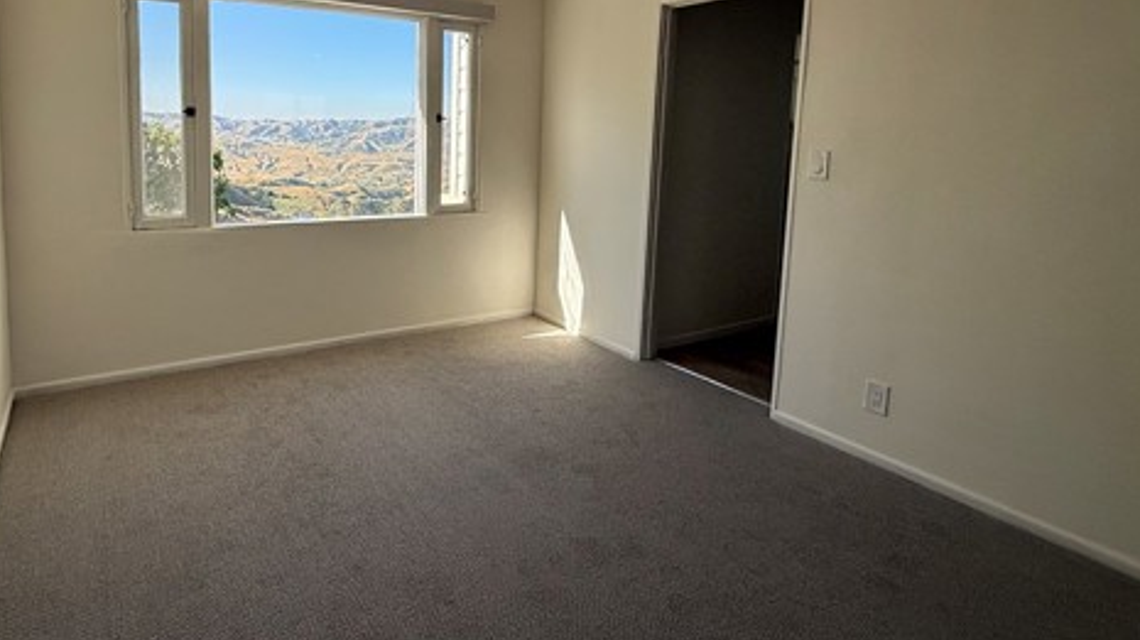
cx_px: 444
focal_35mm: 21
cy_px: 191
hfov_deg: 82.6
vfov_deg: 52.0
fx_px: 634
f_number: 2.2
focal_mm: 2.22
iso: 50
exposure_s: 1/651
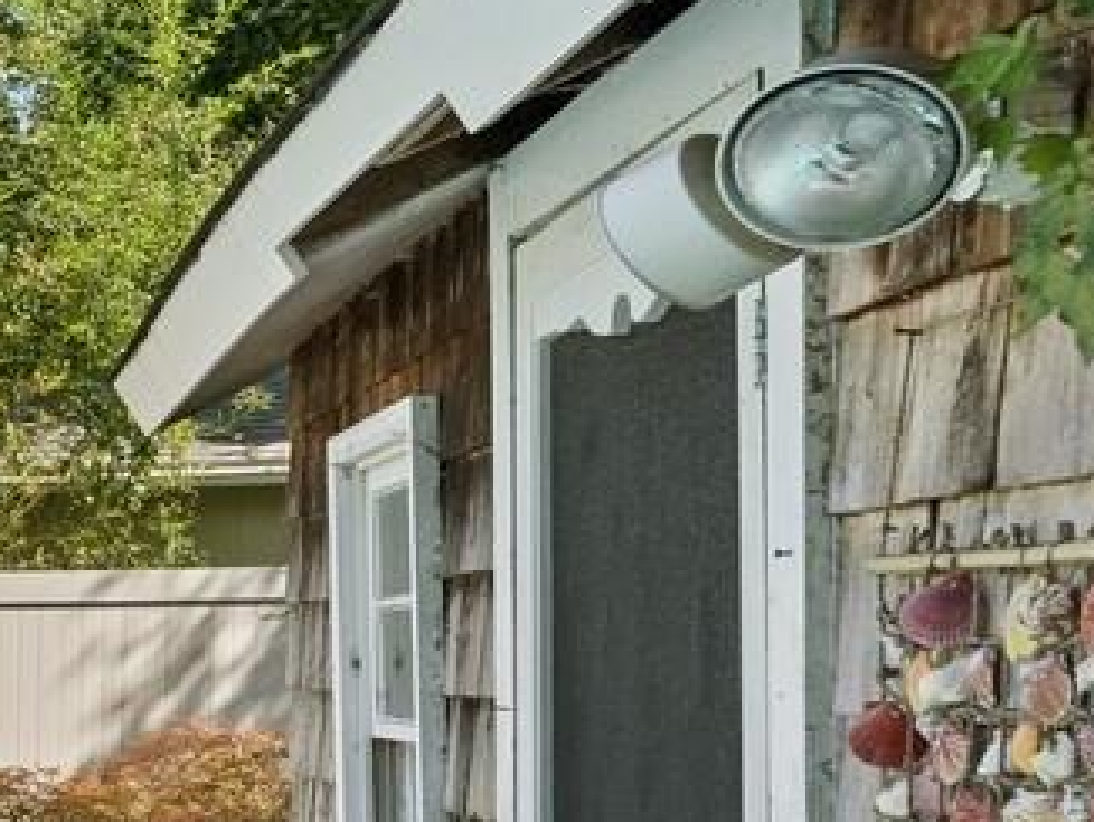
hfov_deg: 17.9
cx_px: -1191
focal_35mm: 66
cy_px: 641
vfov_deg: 22.0
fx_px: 2087
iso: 400
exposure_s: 1/800
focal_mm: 14
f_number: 8
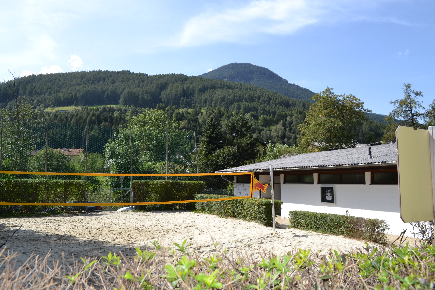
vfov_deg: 47.9
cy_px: 145
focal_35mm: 27
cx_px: 218
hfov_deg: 67.4
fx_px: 326
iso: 100
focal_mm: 18
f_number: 8
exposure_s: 1/200
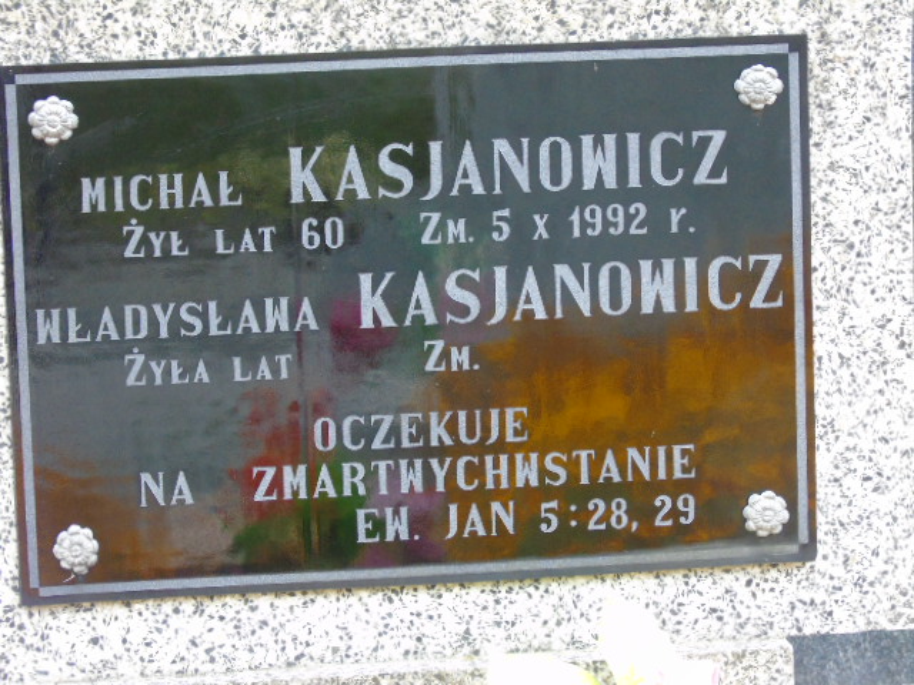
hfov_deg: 13.9
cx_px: 457
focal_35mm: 142
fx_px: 3749
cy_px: 342
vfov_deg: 10.4
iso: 500
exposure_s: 1/60
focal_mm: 25
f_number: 4.7
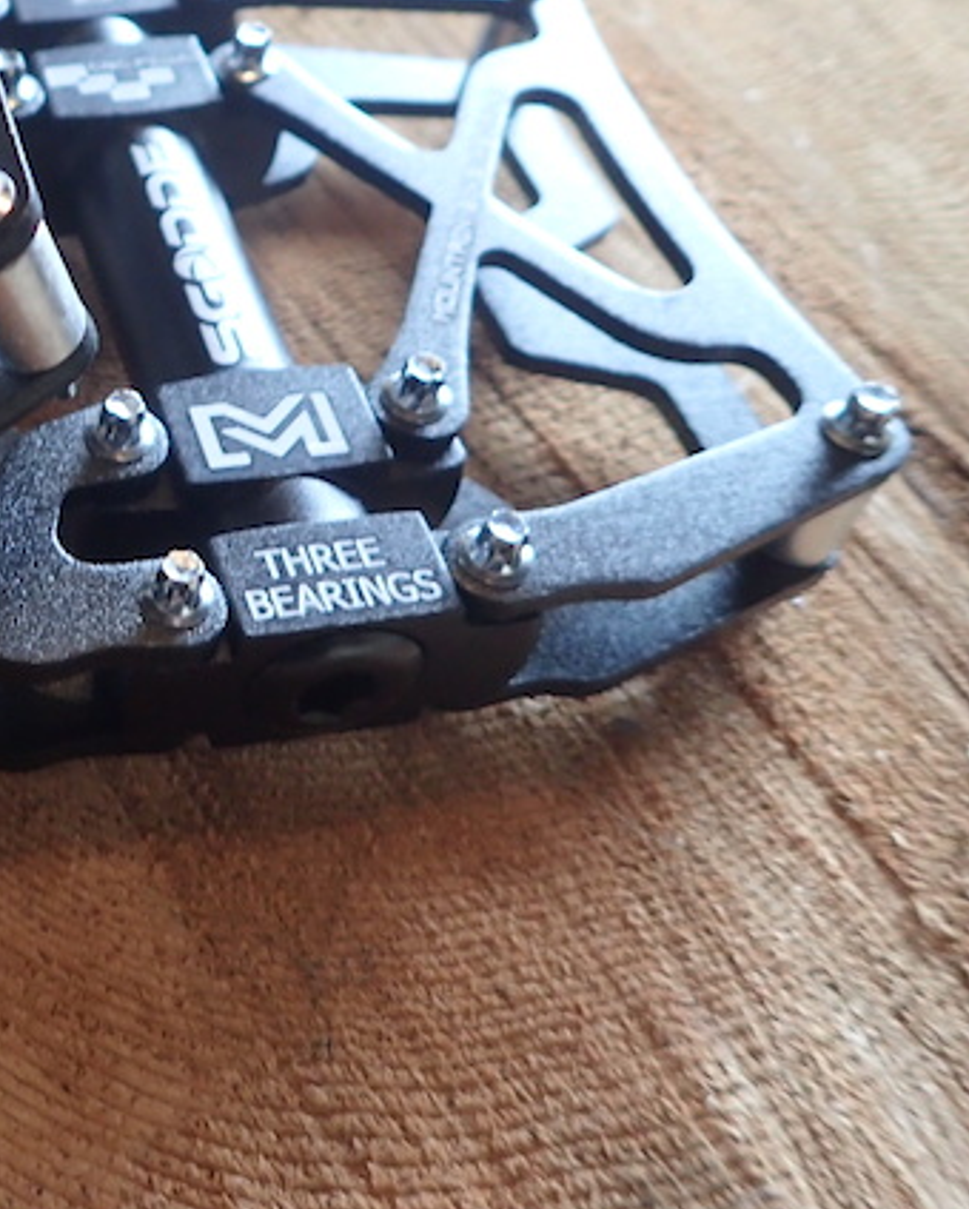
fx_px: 1647
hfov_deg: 28.8
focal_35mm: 46
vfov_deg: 39.7
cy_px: 374
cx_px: -168
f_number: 2
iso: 320
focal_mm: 4.5
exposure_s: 1/30
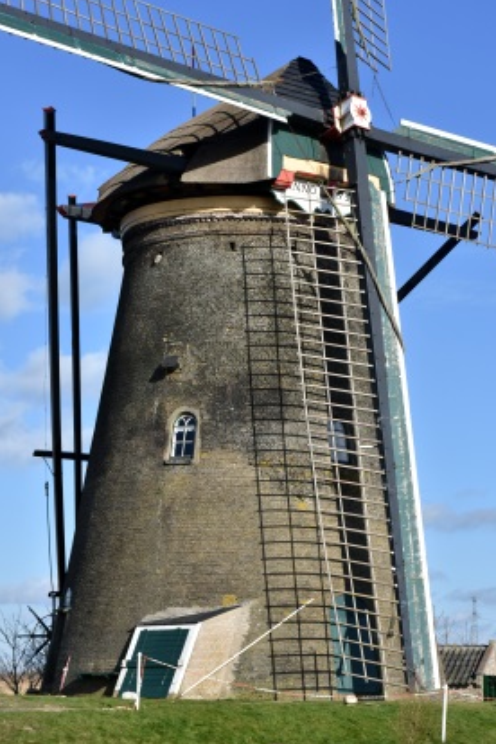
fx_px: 1591
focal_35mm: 77
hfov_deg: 17.7
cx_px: 261
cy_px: 355
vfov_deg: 26.3
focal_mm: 48
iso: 200
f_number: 8
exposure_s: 1/1000
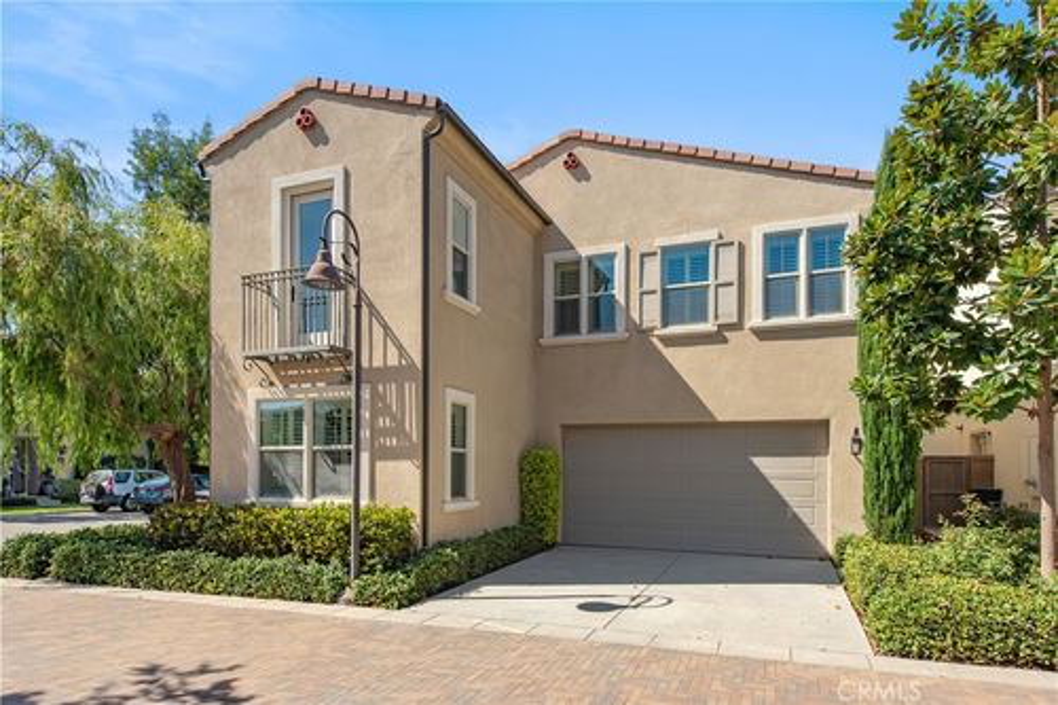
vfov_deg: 61.9
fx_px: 588
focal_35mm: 20
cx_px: 529
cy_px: 352
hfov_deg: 84.0
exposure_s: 1/320
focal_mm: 20
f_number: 9
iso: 200
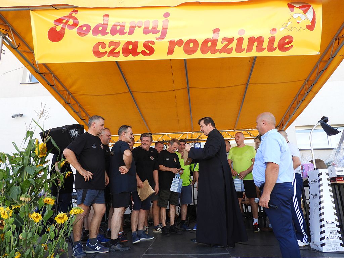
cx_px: 172
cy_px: 129
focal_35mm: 24
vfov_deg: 56.8
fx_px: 239
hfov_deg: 71.6
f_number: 3.3
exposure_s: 1/125
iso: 100
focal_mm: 4.3
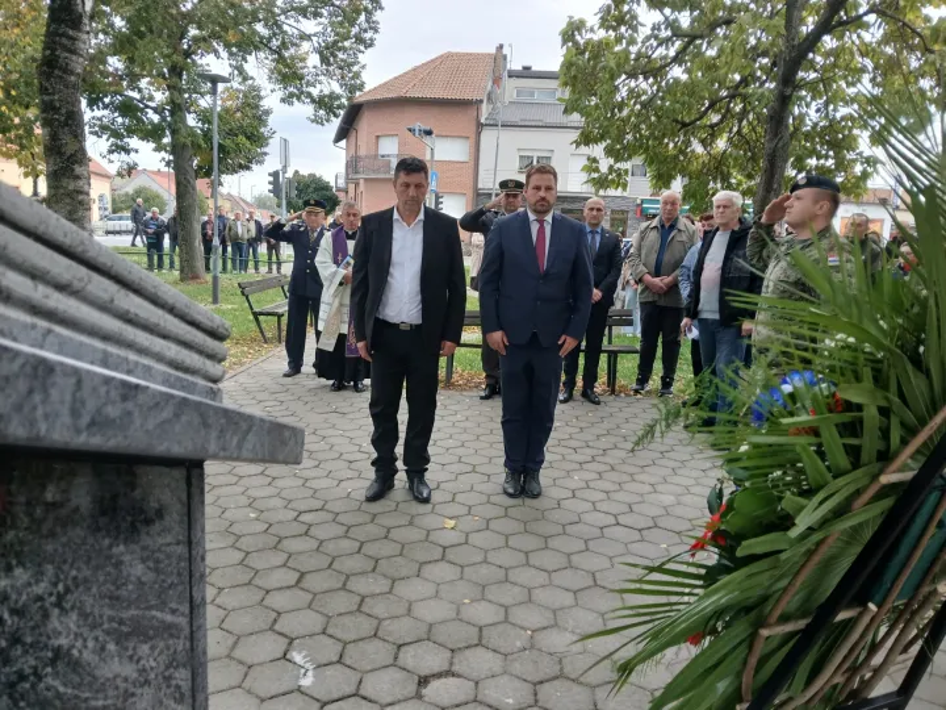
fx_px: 711
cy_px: 355
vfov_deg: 53.1
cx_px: 473
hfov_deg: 67.3
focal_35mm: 26
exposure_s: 1/50
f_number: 1.8
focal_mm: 3.98
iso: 50
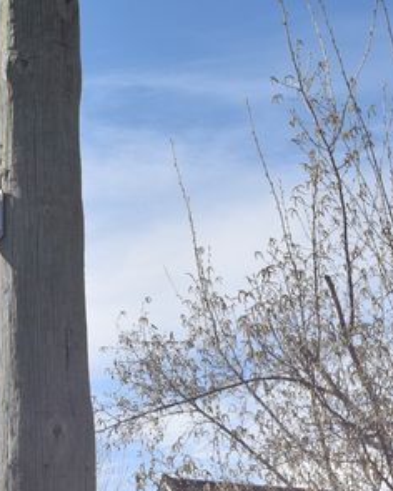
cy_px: 265
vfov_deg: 21.7
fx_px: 1279
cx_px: -143
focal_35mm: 88
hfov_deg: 16.4
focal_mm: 24
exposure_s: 1/500
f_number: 11
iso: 200
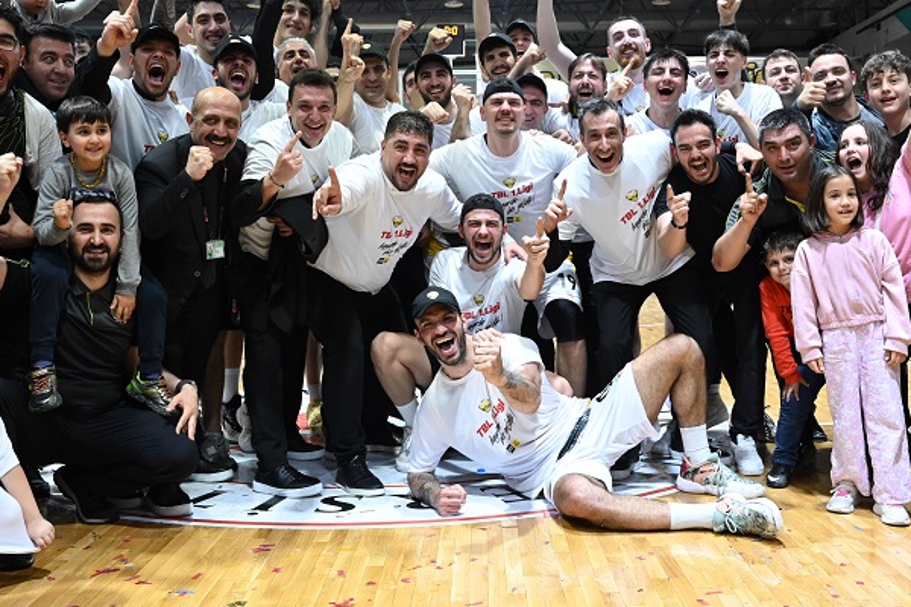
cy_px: 243
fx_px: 1012
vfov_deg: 33.3
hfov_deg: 48.4
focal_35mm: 40
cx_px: 490
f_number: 5
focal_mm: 24
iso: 1600
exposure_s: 1/160
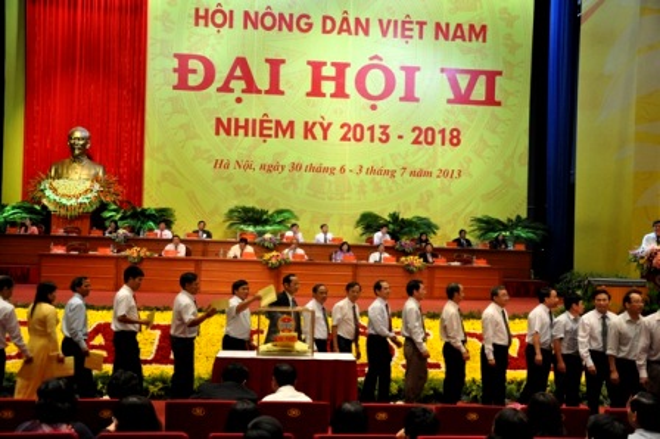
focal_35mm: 48
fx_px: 879
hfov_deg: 41.1
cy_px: 220
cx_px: 330
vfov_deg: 28.0
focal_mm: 32
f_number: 4.2
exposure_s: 1/40
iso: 800
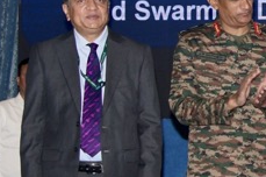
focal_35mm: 224
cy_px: -68
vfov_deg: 6.1
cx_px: 605
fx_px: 1653
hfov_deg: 8.5
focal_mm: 40
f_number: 8
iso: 640
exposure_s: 1/100
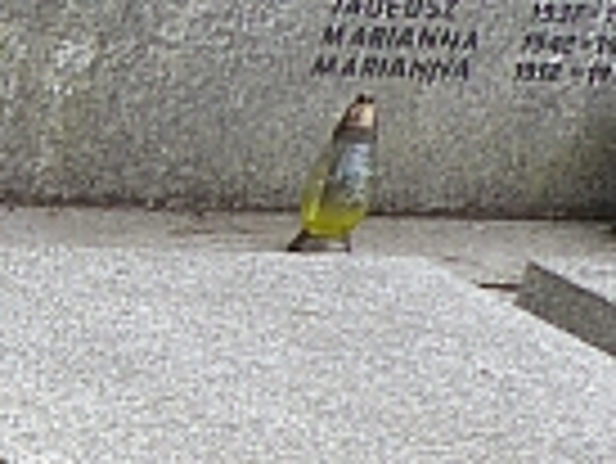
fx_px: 2084
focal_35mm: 117
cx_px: -697
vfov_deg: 12.0
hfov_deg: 13.7
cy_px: 743
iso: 100
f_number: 4
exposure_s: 1/160
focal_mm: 4.5
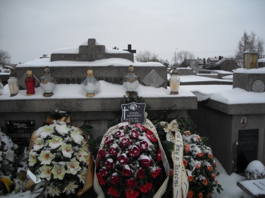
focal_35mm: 35
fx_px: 268
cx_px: 132
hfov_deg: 52.6
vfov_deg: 40.7
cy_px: 99
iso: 64
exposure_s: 1/168
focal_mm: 5.7
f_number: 5.6
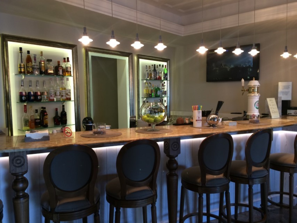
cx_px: 148
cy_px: 112
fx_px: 249
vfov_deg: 48.2
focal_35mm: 29
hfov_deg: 61.7
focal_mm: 4.15
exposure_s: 1/33
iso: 100
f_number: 2.2
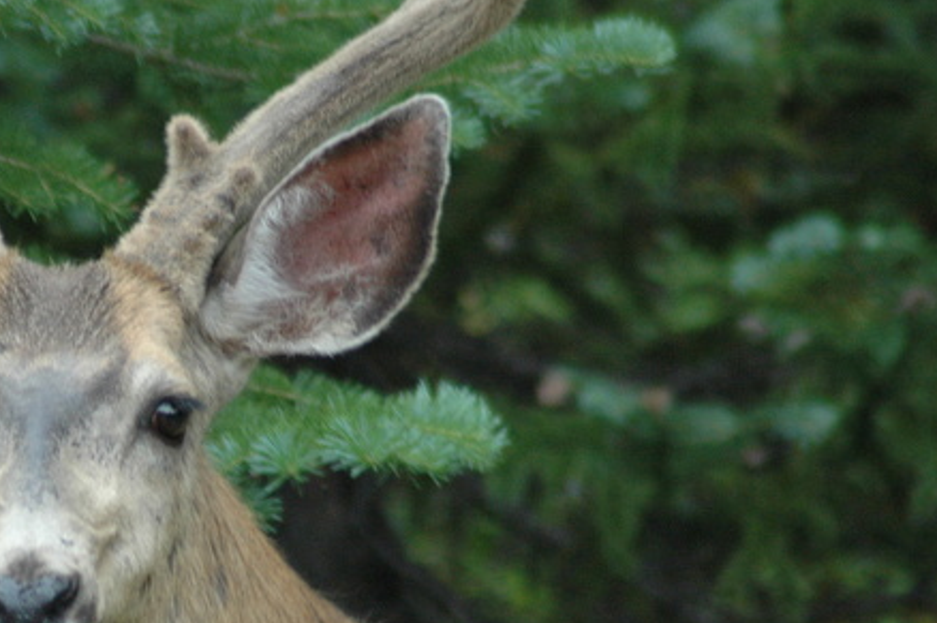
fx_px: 21163
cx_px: 122
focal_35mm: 814
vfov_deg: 1.7
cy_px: 512
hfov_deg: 2.5
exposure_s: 1/200
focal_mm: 300
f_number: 5.6
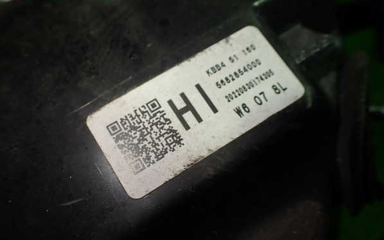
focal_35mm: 32
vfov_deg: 39.4
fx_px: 335
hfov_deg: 59.6
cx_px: 193
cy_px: 131
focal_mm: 5.4
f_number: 2.3
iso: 125
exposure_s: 1/125
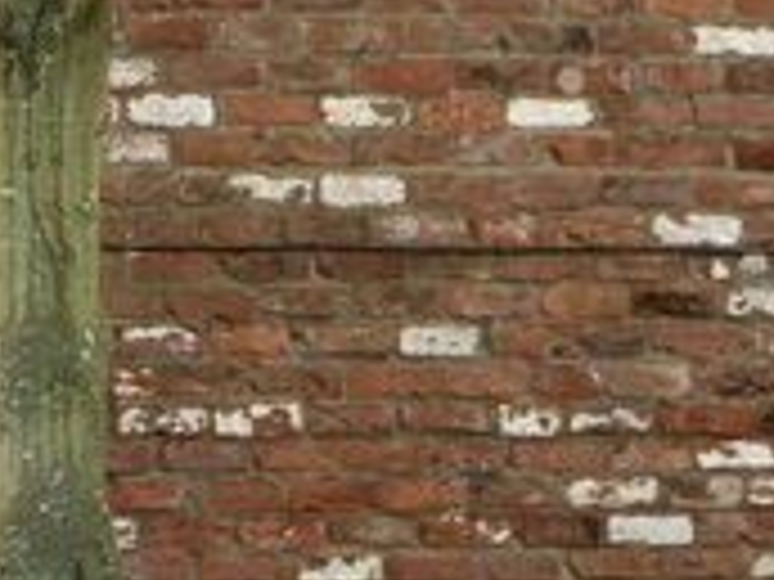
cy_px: 1227
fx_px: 10375
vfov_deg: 3.2
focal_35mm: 464
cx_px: 1786
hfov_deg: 4.2
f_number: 2.8
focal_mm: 16.89
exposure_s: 1/121
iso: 125
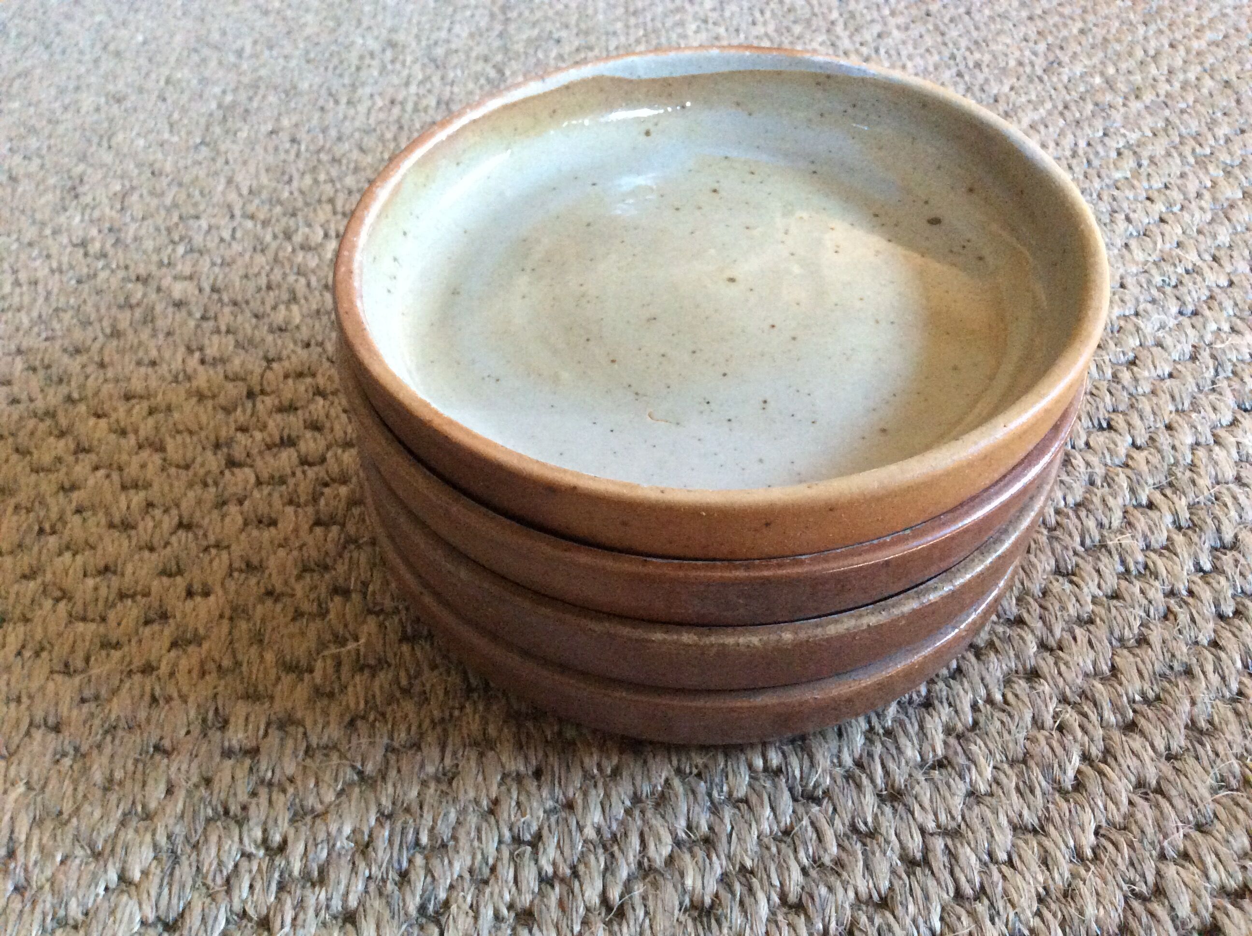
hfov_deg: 56.9
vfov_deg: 44.1
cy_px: 468
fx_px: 1156
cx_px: 626
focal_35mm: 32
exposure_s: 1/17
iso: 400
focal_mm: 3.3
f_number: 2.4
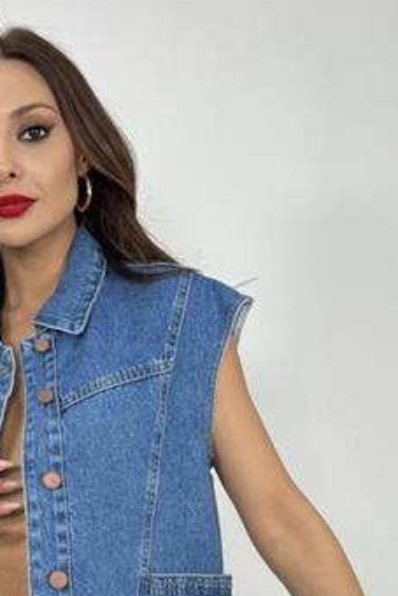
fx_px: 878
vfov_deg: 36.6
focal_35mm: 53
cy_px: 445
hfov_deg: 25.0
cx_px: 68
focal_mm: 5.7
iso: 40
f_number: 1.5
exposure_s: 1/100
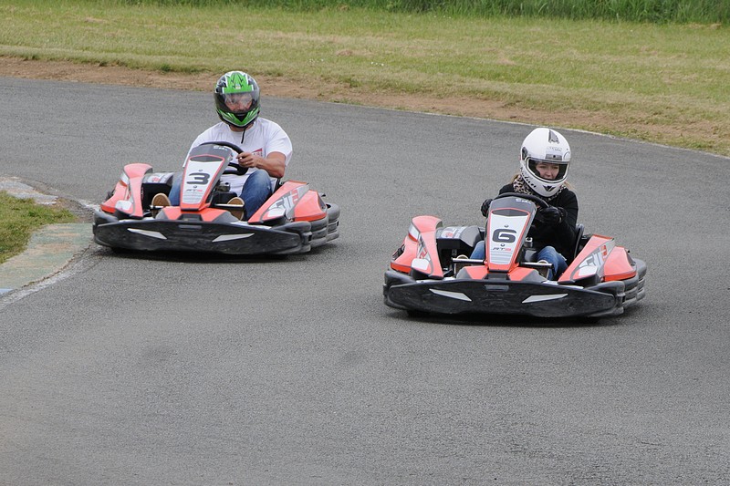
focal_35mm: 300
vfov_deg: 4.6
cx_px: 365
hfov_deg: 6.9
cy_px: 243
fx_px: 6082
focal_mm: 200
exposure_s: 1/160
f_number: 14
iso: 400
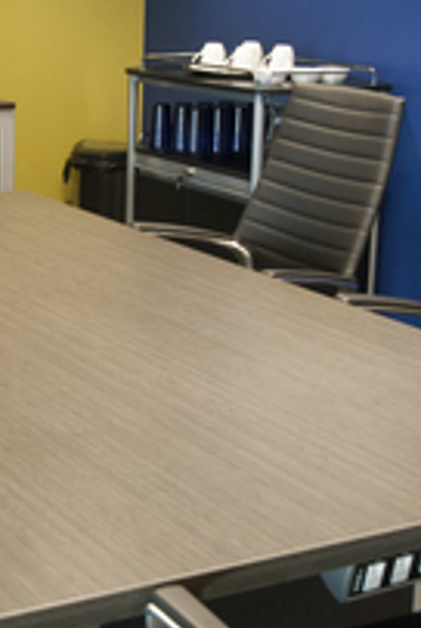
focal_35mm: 81
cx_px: 108
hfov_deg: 16.8
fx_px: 1416
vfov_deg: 25.0
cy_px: 251
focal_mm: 22
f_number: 8
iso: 400
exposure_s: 1/8
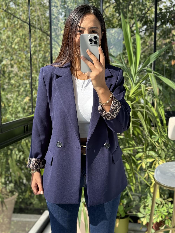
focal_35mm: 48
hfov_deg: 30.3
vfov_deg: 39.7
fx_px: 323
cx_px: 88
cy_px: 116
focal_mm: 6.76
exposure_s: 1/420
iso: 64
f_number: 1.78
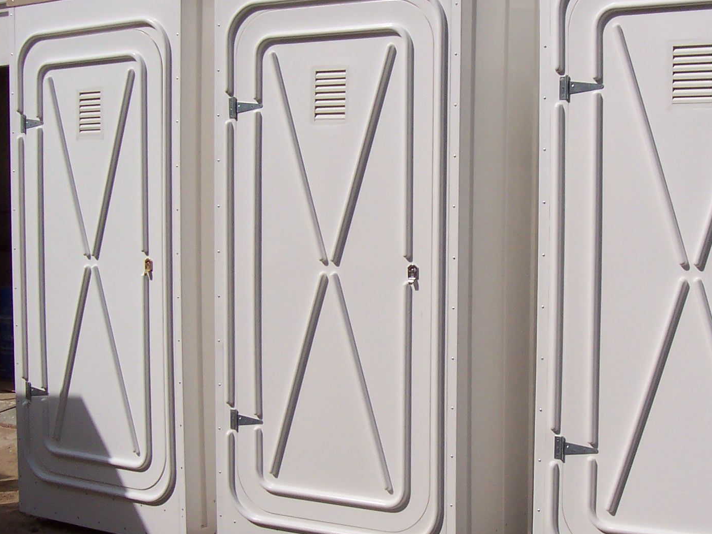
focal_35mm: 54
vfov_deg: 27.0
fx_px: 1111
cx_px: 480
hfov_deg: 35.2
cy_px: 299
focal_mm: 5.6
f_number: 5.6
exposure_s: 1/1000
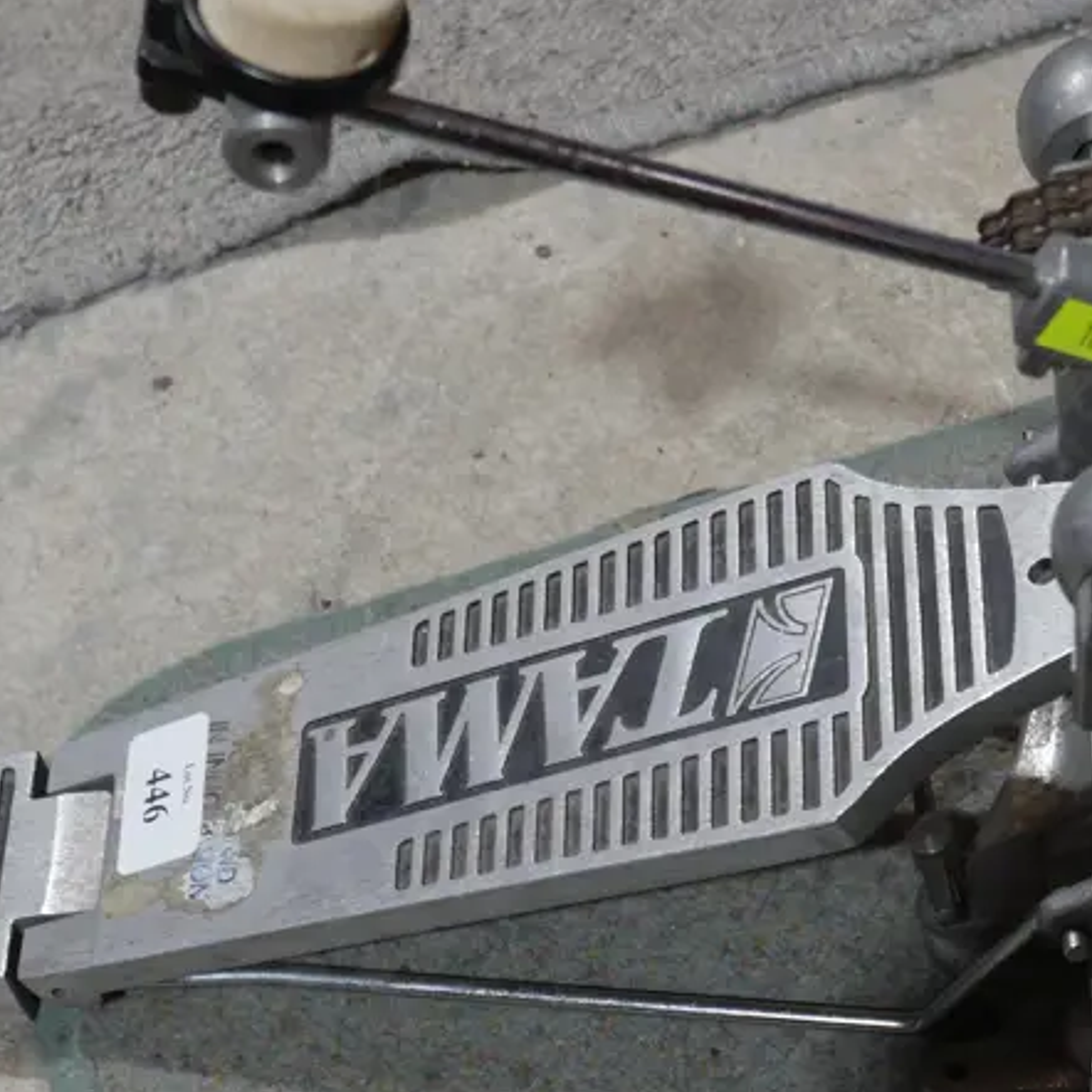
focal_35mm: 82
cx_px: 677
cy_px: 703
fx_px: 2927
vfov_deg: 21.1
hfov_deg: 21.1
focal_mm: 20
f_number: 4.4
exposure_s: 1/60
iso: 320
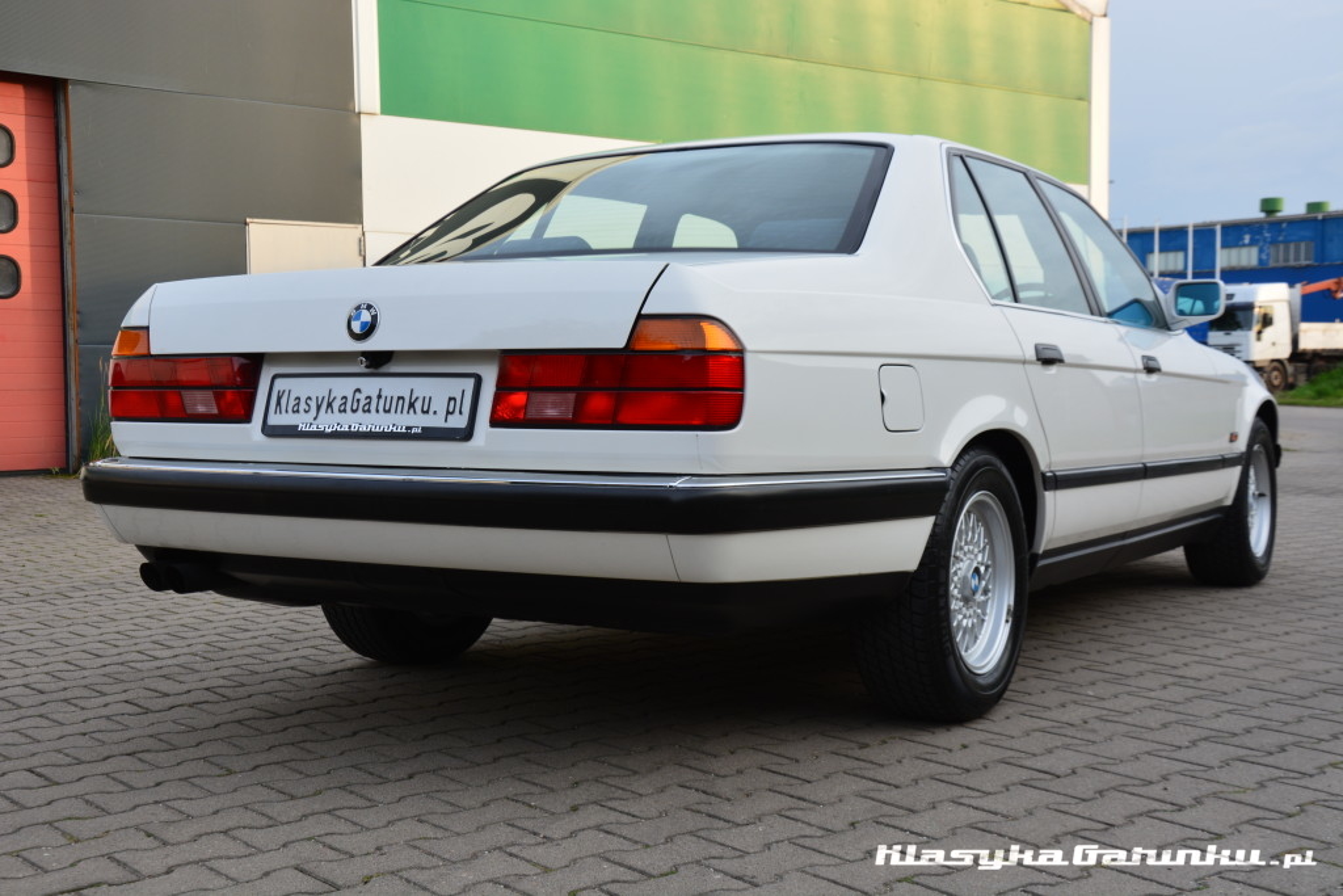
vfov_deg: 29.9
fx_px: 1679
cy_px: 448
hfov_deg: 43.6
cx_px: 672
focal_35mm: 45
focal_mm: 30
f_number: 10
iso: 280
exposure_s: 1/60
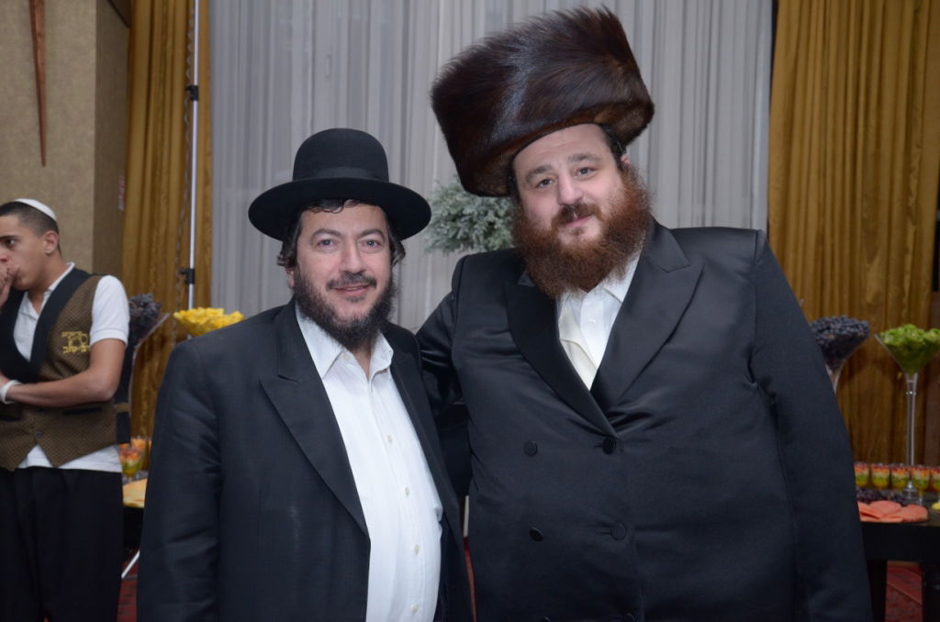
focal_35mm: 48
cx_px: 470
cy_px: 311
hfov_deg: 41.2
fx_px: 1251
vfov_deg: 27.9
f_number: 5.6
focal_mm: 32
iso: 800
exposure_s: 1/160
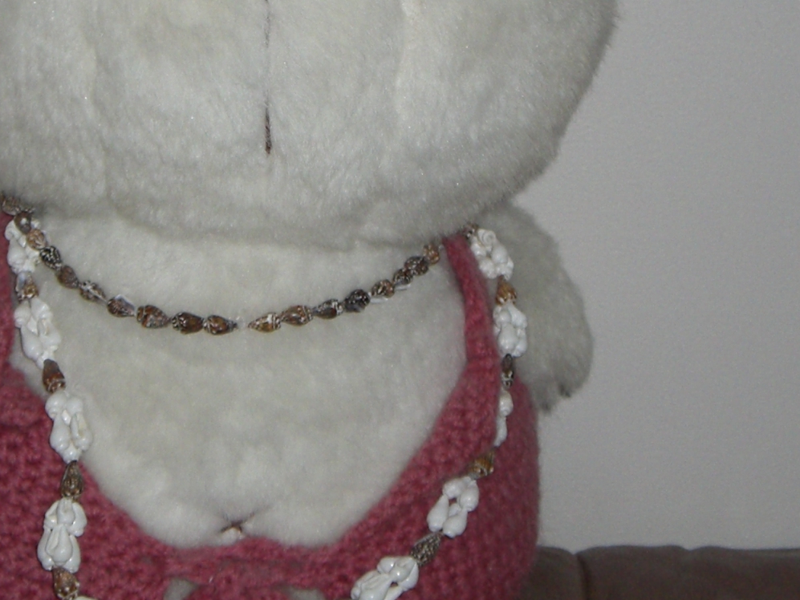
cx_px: 327
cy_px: 138
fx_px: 2612
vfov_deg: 13.1
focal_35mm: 113
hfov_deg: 17.4
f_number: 3.3
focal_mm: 9
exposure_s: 1/60
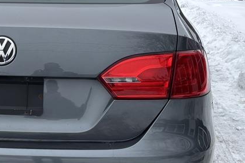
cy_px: 88
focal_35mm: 92
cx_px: -3
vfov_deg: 14.9
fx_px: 626
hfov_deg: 21.3
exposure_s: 1/758
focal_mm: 5.96
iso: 50
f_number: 1.6
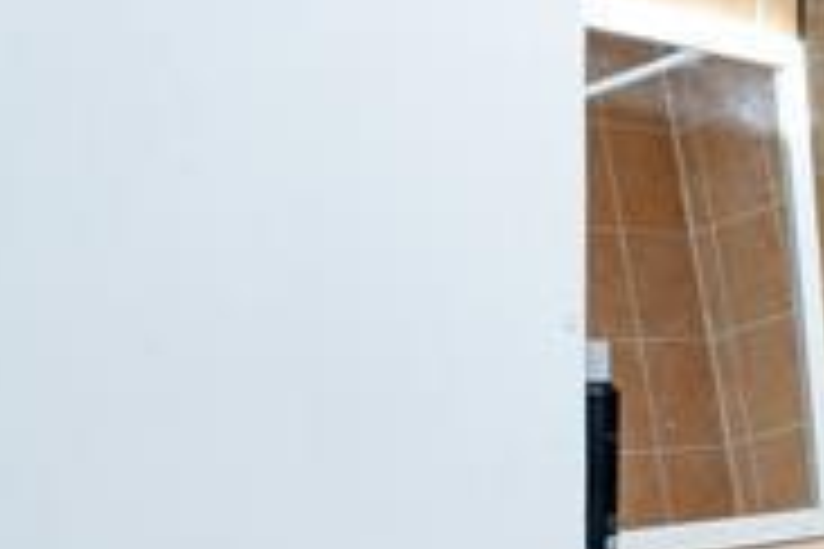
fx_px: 1533
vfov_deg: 20.2
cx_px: 1297
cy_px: 392
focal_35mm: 67
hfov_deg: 23.1
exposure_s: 1/30
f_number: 11
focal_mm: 17
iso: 250
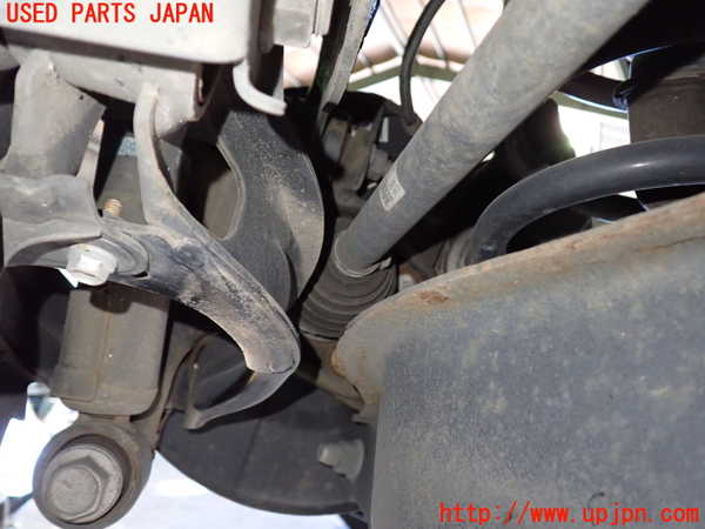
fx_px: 611
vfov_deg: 46.8
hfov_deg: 60.0
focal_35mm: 30
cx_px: 352
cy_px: 264
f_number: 2.3
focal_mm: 5.4
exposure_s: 1/30
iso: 800
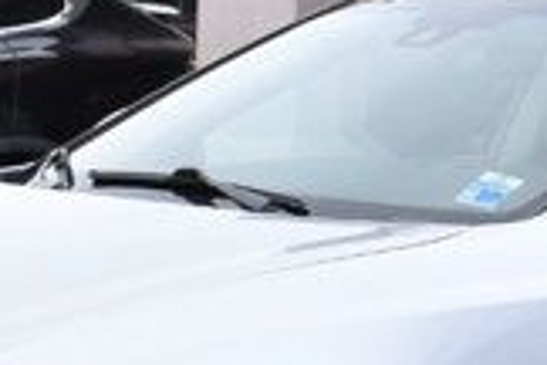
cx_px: 1020
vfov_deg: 6.6
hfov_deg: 9.4
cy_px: 112
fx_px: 3160
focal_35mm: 208
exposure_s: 1/250
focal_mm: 22
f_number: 8
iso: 220
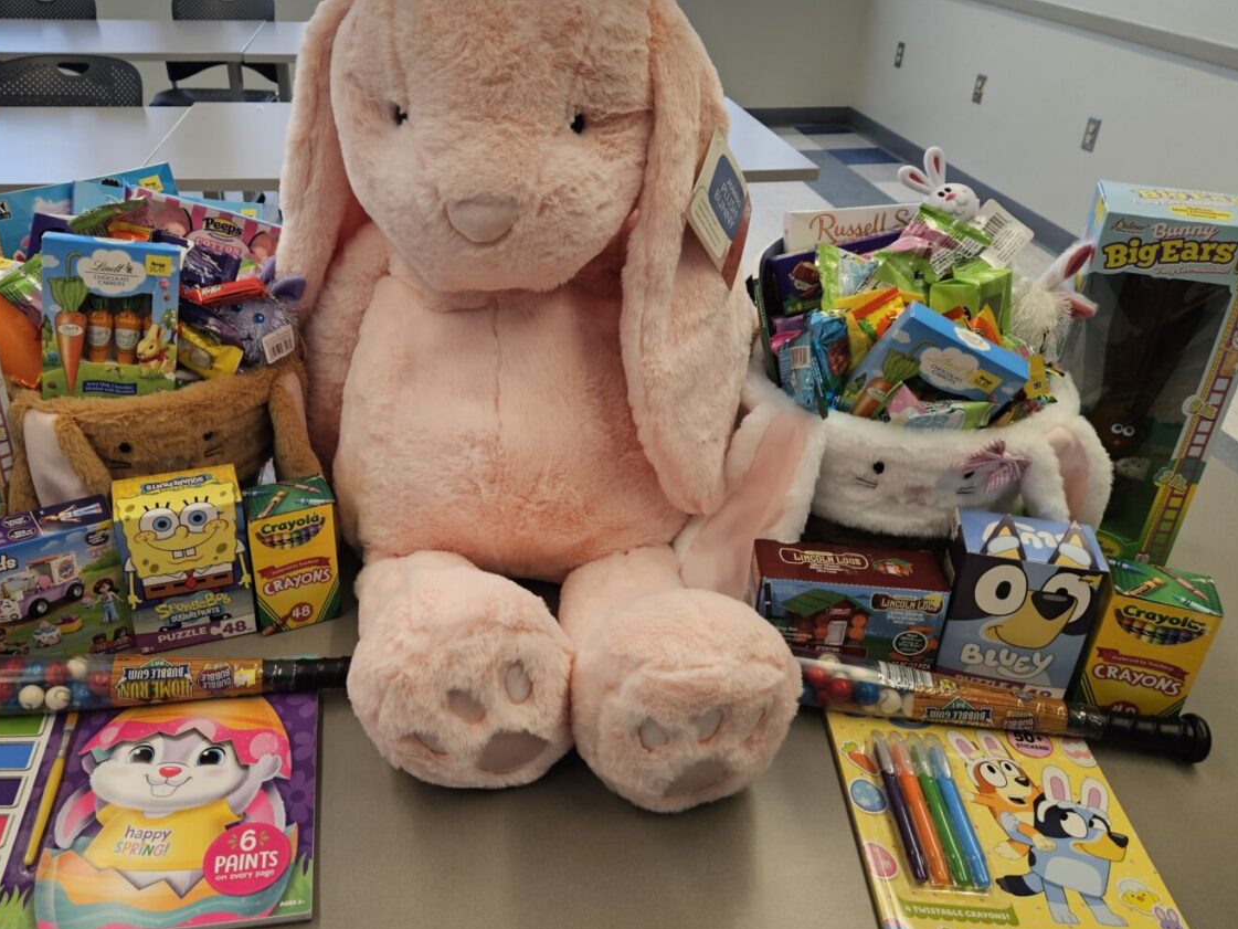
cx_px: 496
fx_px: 1001
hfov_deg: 62.9
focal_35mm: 28
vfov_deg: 49.7
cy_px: 441
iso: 80
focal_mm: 5.4
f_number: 1.8
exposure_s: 1/120
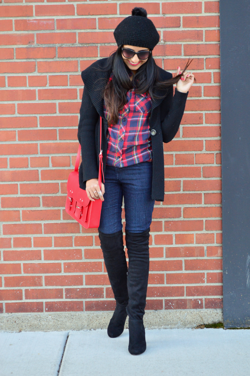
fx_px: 861
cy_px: 188
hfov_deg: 16.5
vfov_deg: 24.6
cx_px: 125
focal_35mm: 82
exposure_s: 1/125
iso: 800
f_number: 5.6
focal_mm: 55
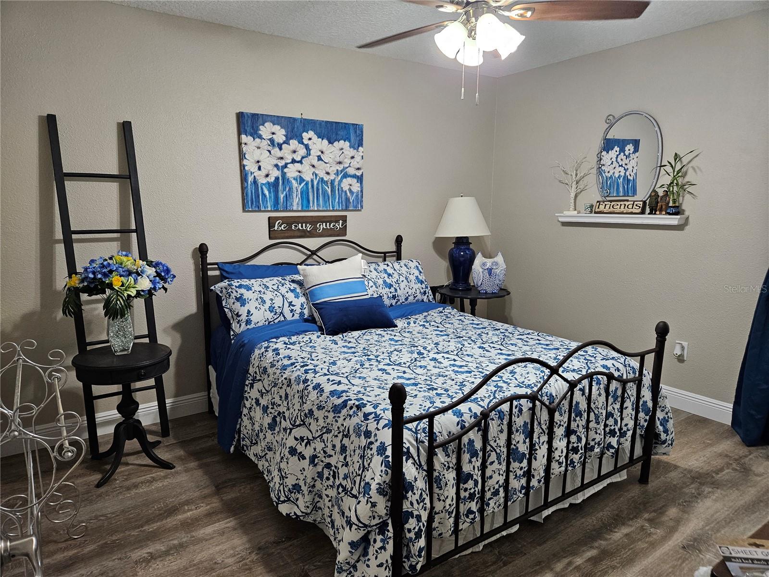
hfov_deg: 73.9
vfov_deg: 58.9
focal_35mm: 23
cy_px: 288
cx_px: 384
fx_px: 511
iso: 320
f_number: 1.8
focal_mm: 5.4
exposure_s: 1/120
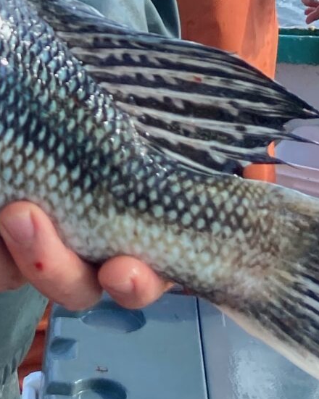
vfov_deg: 15.9
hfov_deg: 12.7
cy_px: -26
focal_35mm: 118
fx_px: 1394
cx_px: -86
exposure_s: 1/1272
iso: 32
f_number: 1.8
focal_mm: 4.25
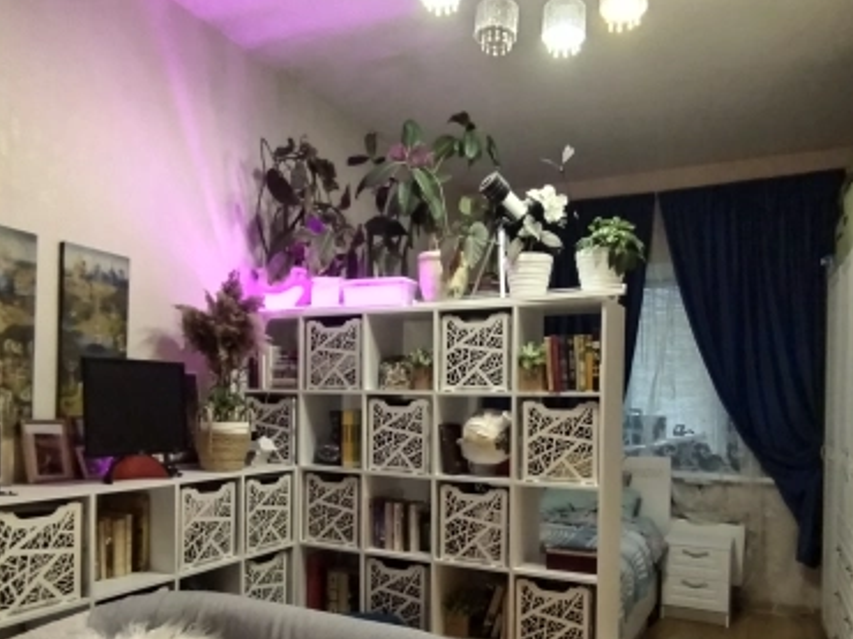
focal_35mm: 27
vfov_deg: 50.6
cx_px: 445
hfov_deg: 65.3
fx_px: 665
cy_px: 411
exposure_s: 1/33.3
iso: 758
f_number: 2.2
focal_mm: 1.42
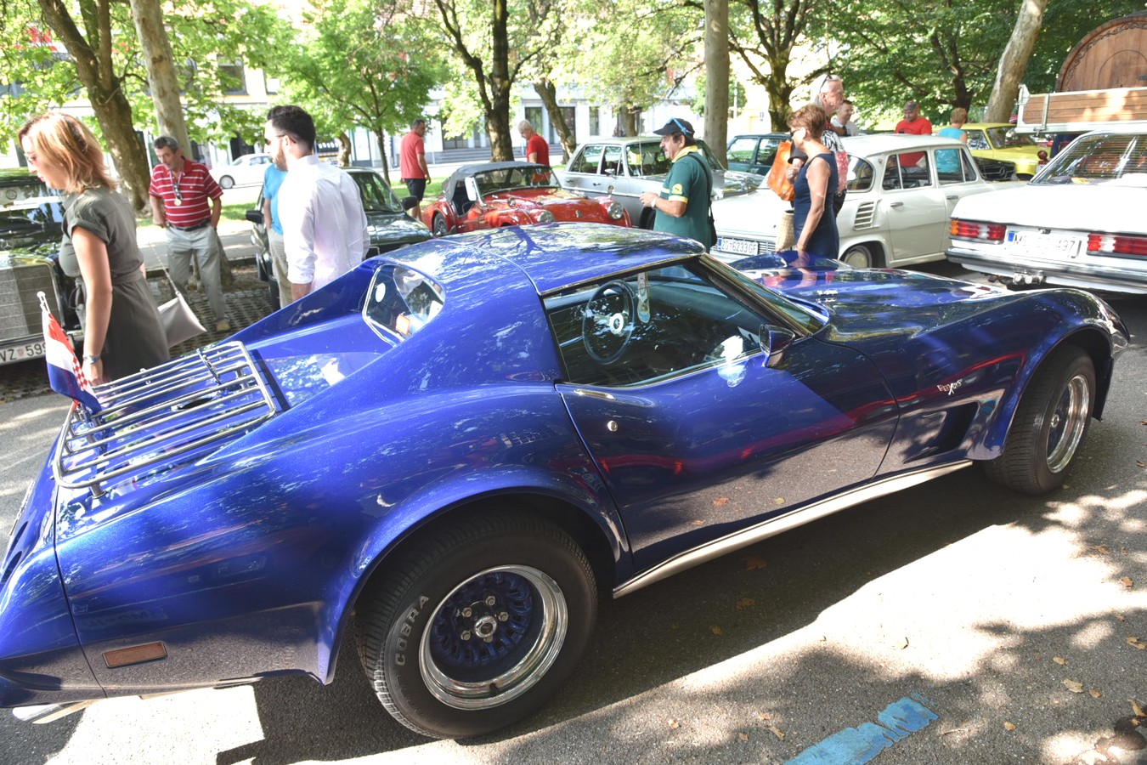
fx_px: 765
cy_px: 382
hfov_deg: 73.7
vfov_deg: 53.1
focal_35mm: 24
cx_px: 574
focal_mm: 24
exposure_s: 1/125
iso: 400
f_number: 5.6
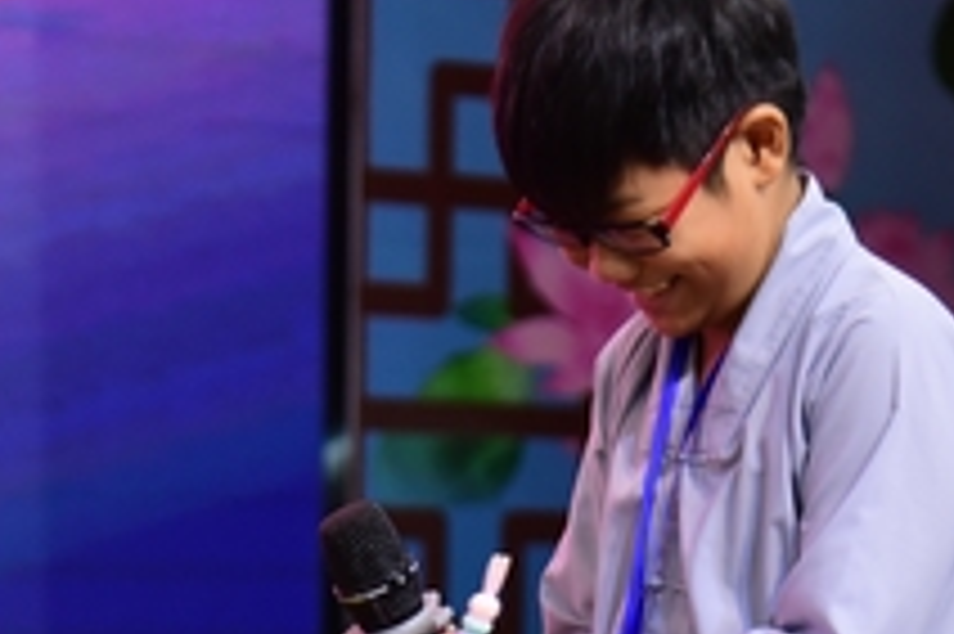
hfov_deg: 8.2
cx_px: 243
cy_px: 690
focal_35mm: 252
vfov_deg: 5.4
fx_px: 6673
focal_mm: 82
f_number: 4
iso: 2000
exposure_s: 1/125
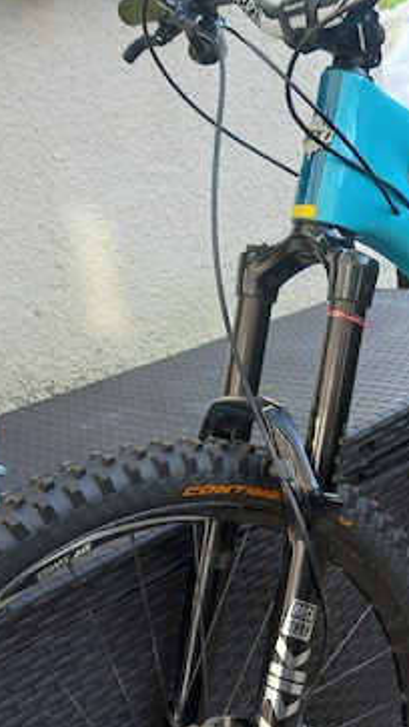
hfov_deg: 19.2
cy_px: 549
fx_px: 1158
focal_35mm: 60
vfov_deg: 34.1
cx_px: 455
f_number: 2
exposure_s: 1/100
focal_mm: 4.6
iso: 50
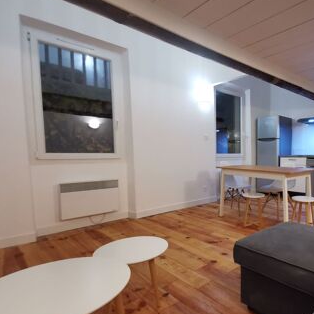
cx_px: 238
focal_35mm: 23
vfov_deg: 67.1
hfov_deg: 63.1
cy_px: 173
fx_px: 236
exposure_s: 1/16.7
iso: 640
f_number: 2.2
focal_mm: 2.35
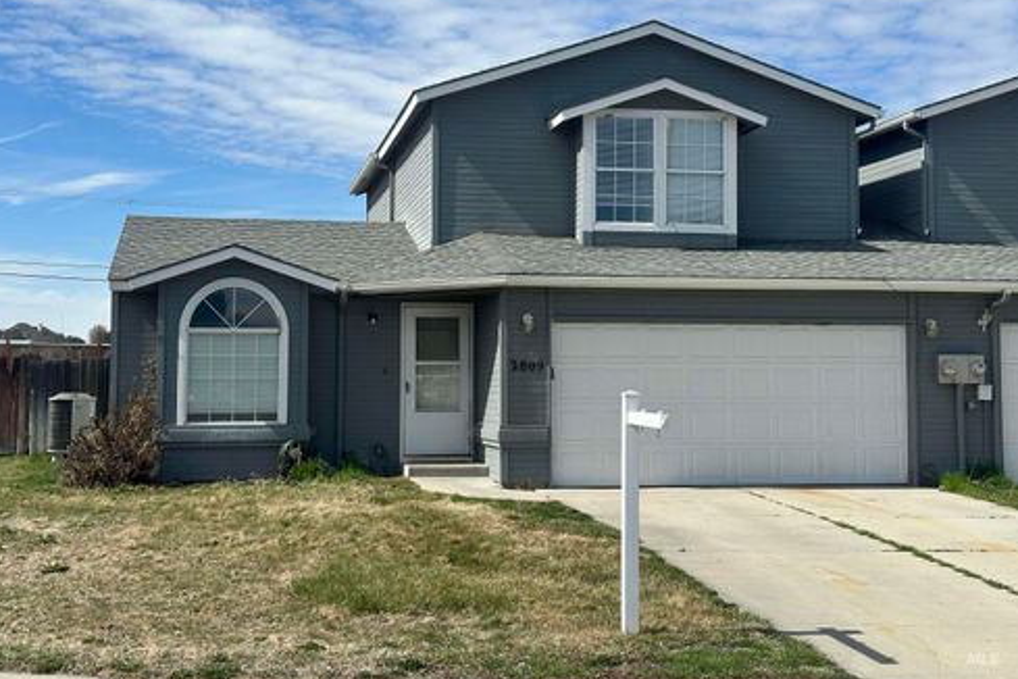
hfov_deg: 38.9
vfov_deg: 26.5
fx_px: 1442
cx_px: 504
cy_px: 293
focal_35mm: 51
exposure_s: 1/4785
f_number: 1.78
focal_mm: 6.86
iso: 64
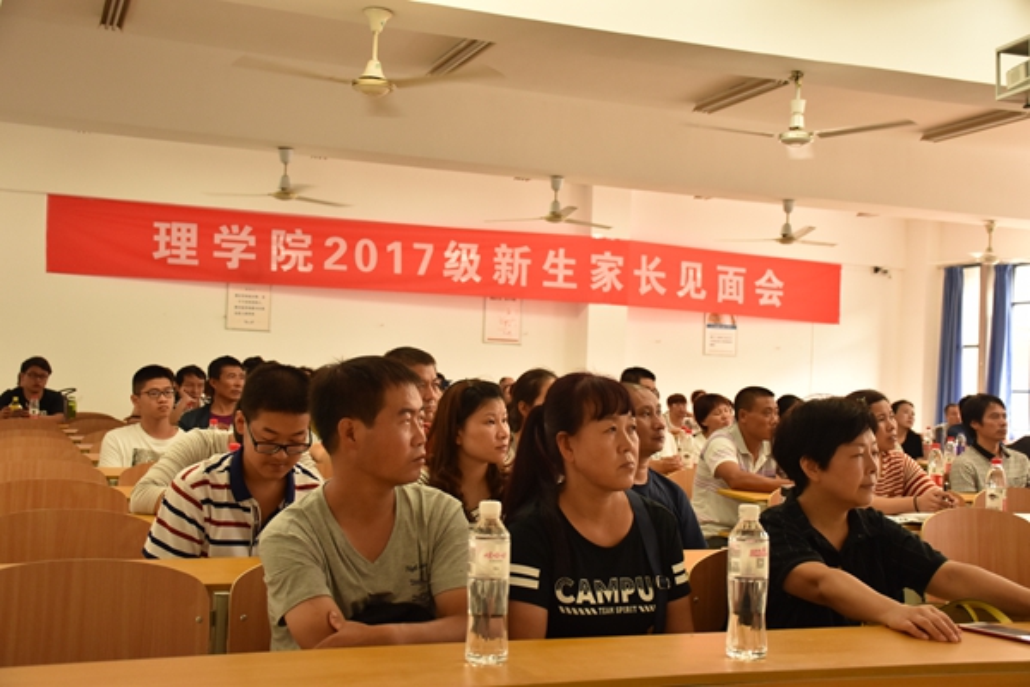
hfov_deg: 43.6
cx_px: 515
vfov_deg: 29.9
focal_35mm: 45
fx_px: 1287
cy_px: 344
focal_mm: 30
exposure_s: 1/80
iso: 800
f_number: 4.5
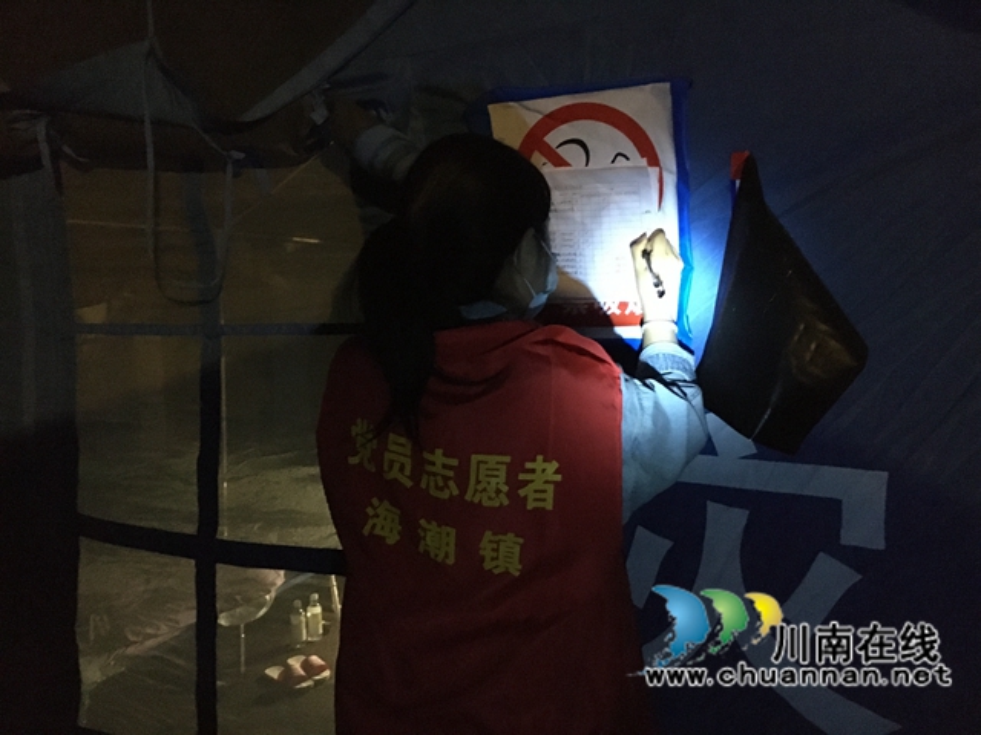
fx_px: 822
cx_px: 490
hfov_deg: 61.7
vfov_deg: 48.2
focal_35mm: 29
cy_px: 368
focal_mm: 4.15
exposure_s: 1/17
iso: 2000
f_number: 2.2
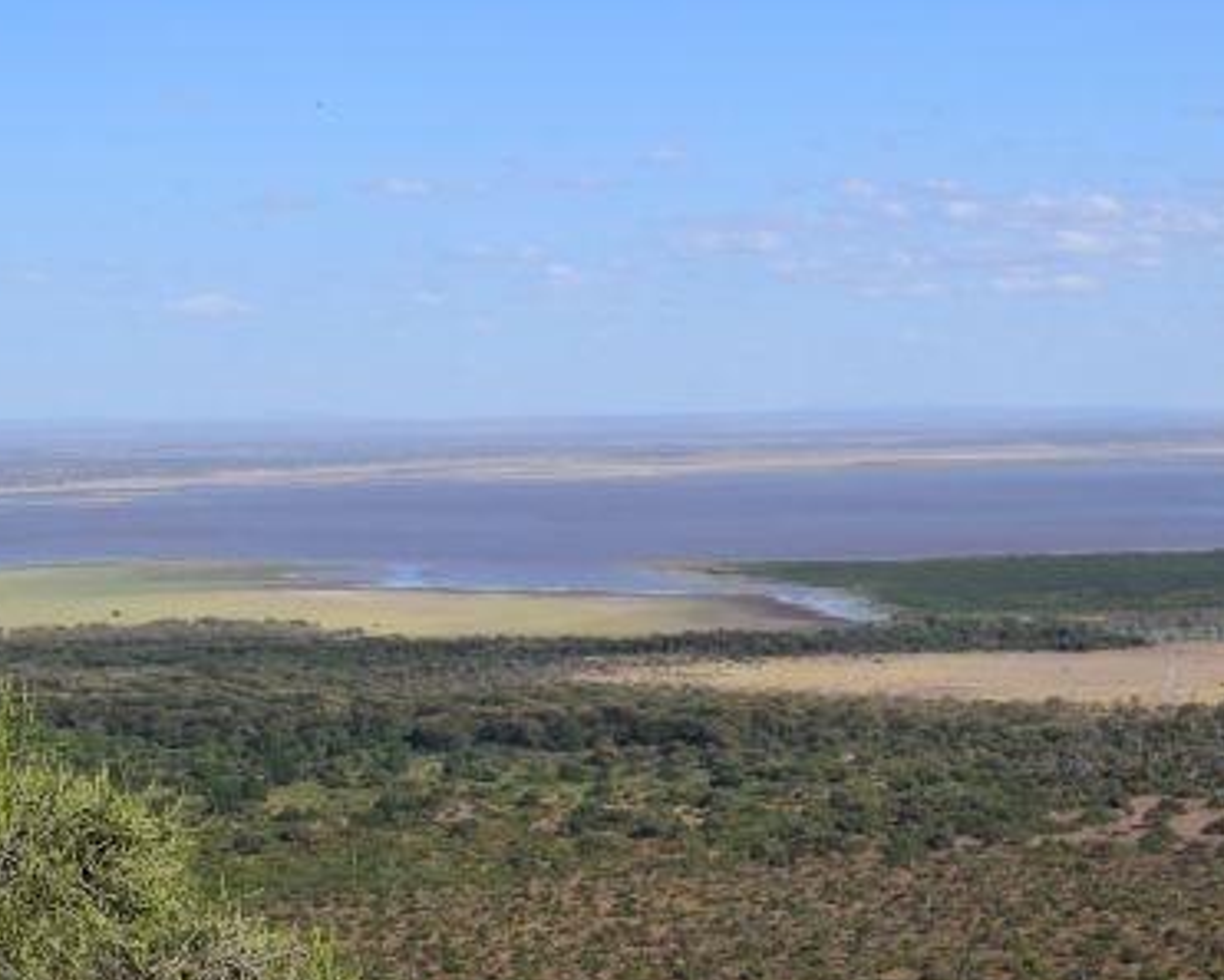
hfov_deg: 21.2
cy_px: 513
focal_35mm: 89
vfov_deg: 17.2
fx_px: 3236
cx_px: 950
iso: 360
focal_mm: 23
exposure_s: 1/500
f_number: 11
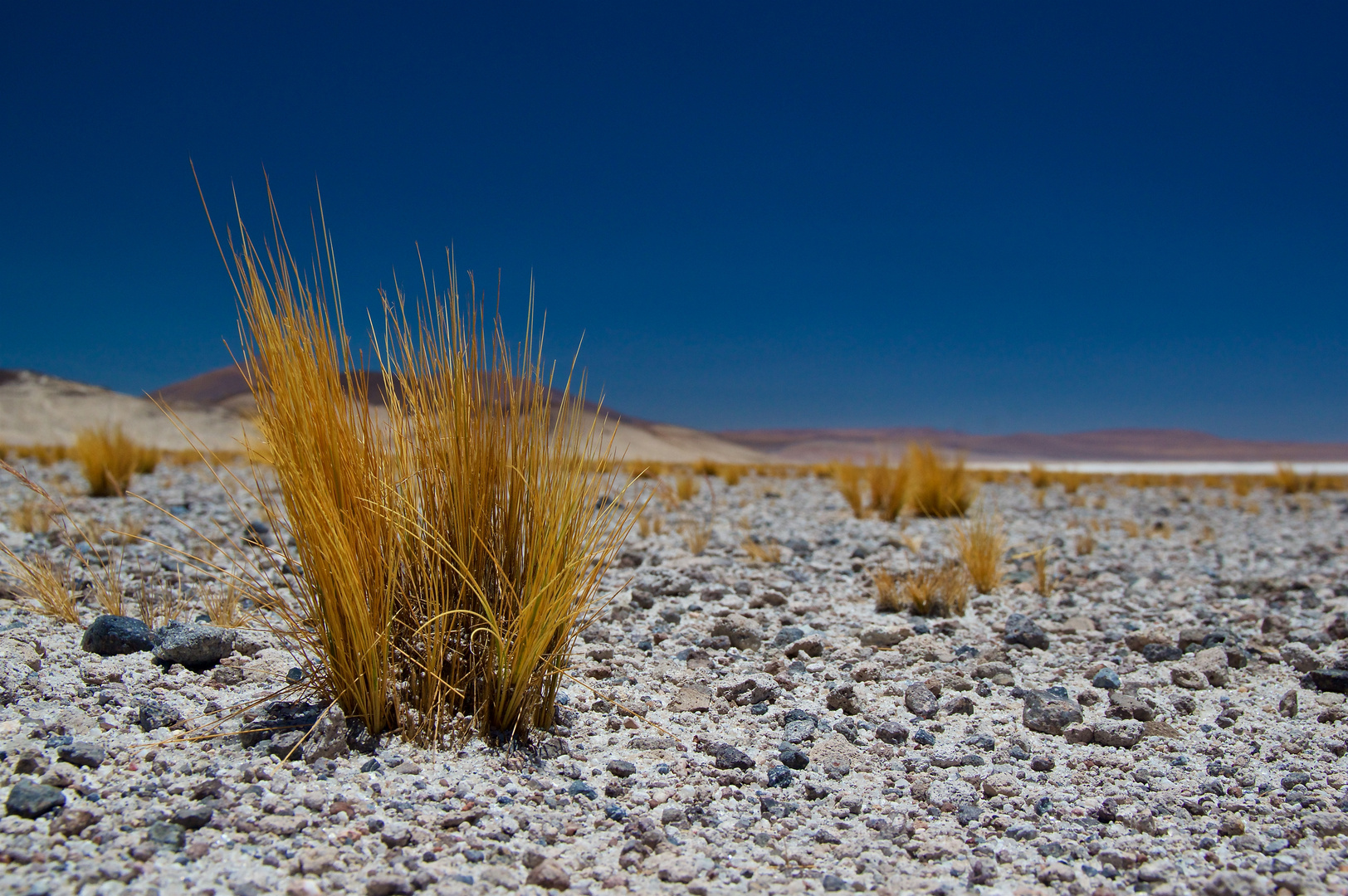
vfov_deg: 31.1
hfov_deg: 45.5
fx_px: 1609
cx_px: 674
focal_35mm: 43
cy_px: 448
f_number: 10
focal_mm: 29
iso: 400
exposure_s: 1/400
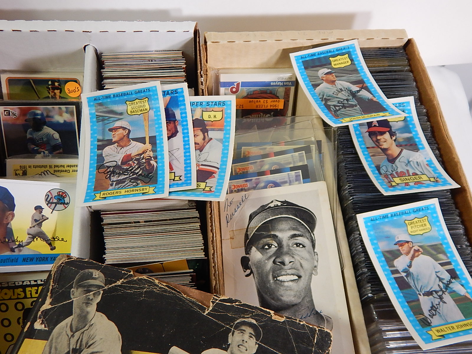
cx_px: 236
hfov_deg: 63.4
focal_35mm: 28
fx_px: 382
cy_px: 177
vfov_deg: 49.7
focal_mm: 5.1
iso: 200
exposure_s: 1/30
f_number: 3.2
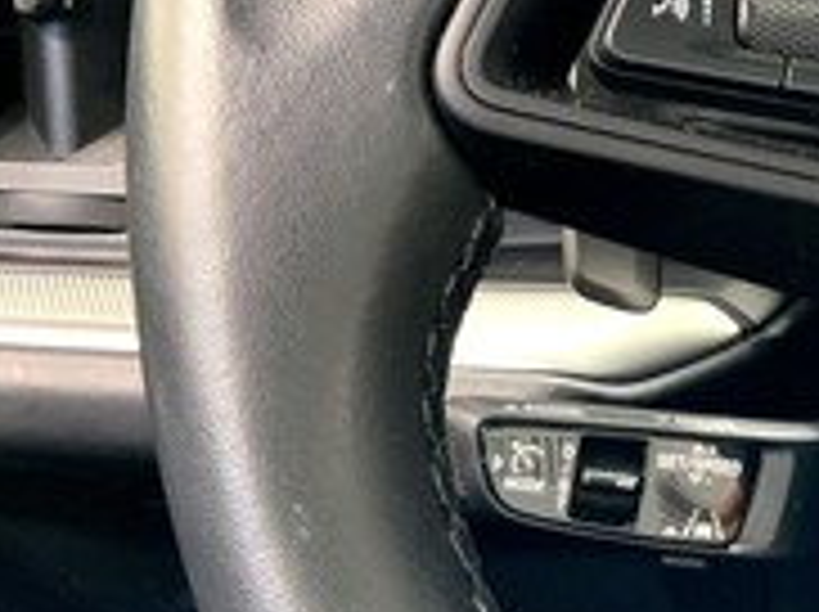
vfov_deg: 21.8
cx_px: 783
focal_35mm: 67
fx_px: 1583
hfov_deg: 27.6
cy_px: 196
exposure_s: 1/60
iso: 160
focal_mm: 3
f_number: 1.8
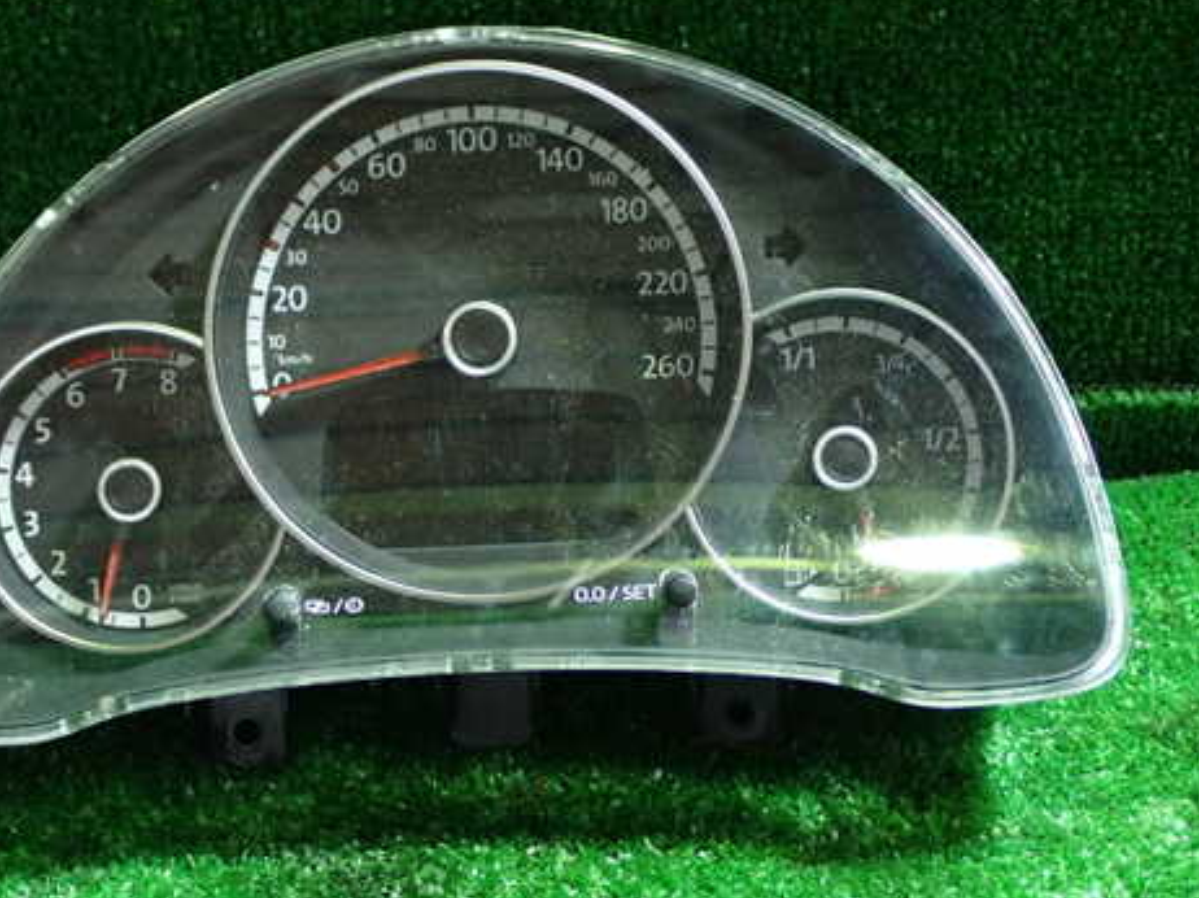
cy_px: 444
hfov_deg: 29.8
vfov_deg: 22.6
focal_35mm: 65
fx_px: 2250
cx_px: 516
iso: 800
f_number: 3.2
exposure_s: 1/30
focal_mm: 9.01
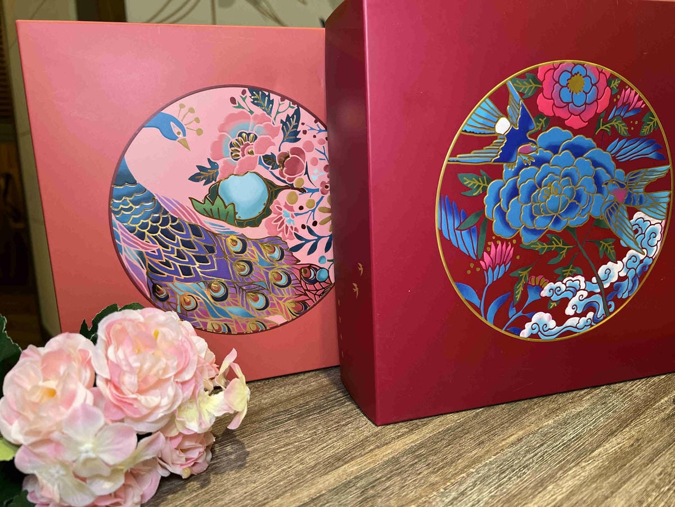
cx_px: 338
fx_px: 507
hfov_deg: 67.3
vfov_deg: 53.1
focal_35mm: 26
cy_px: 254
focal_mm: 5.7
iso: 125
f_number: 1.5
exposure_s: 1/120
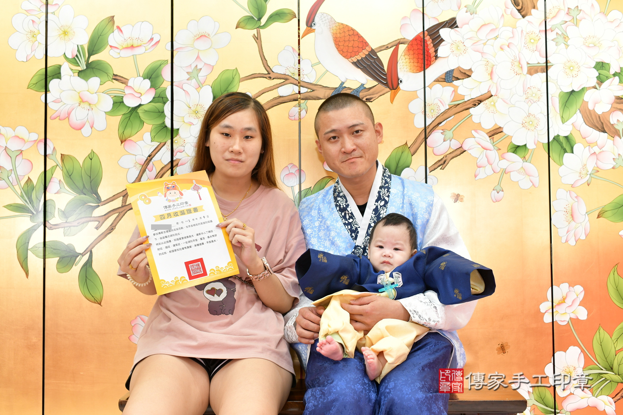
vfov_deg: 37.9
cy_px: 208
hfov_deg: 54.4
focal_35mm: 35
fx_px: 606
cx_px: 312
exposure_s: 1/200
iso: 800
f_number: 4.5
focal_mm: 35
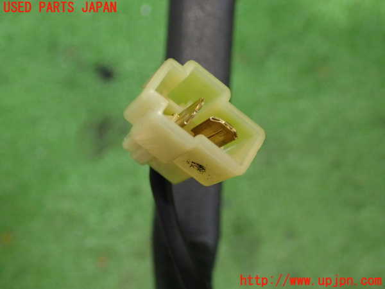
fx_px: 556
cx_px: 192
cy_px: 144
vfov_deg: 29.1
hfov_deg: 38.2
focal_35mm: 50
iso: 800
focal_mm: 9.01
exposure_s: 1/20
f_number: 3.2
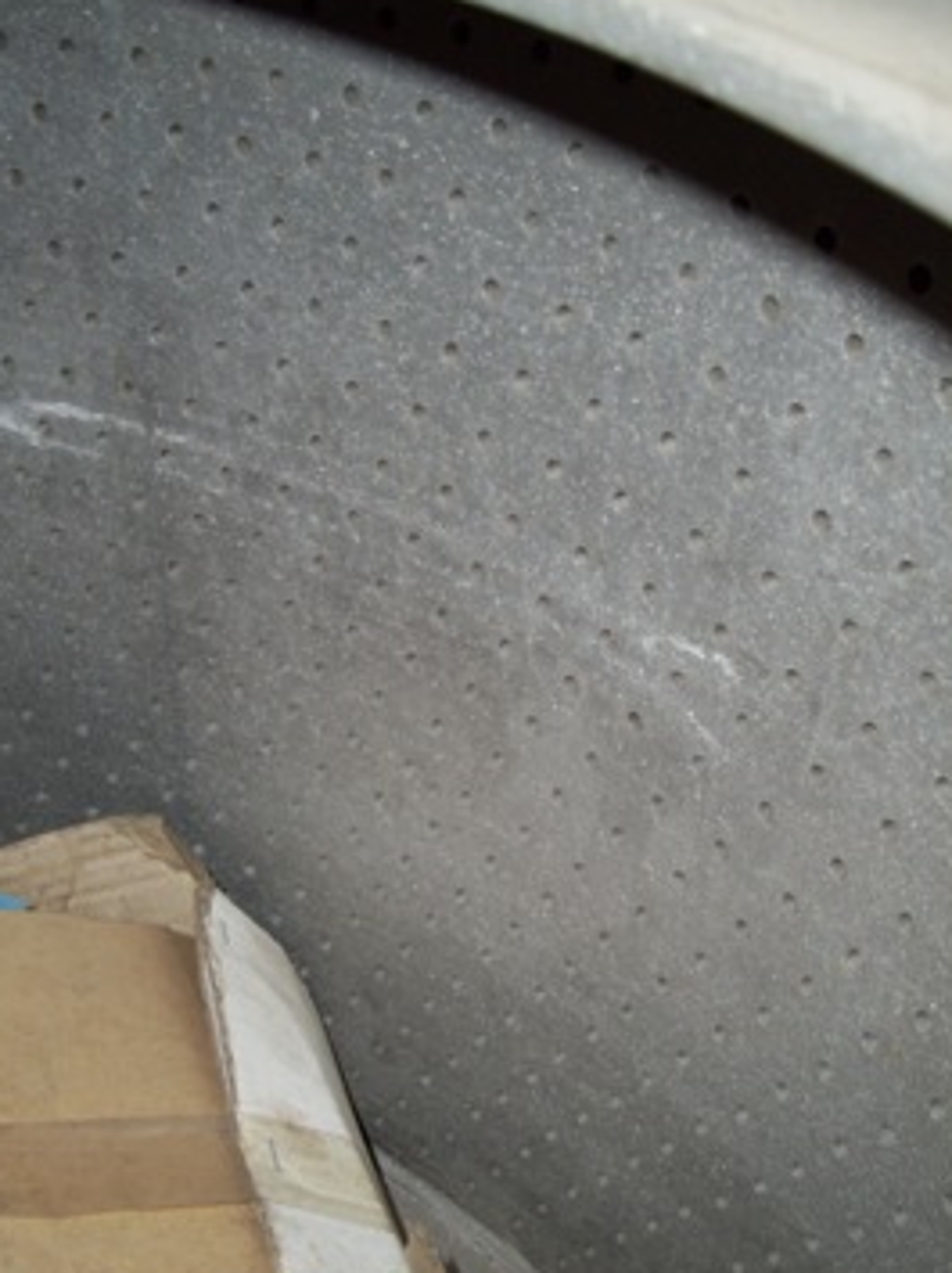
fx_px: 1505
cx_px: 388
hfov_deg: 35.0
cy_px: 707
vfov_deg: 45.7
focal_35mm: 41
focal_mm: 5.7
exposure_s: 1/40
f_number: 2.9
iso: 80
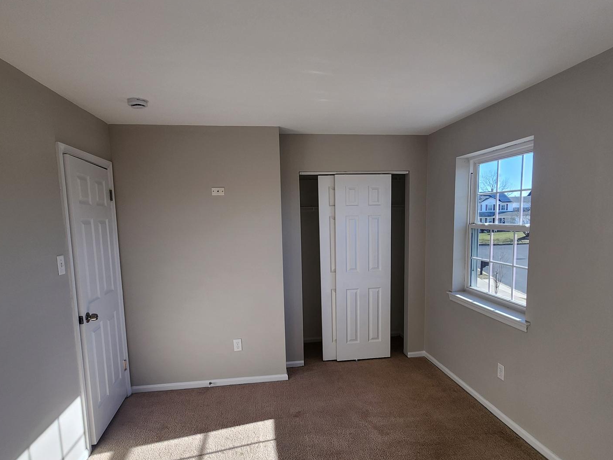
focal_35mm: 19
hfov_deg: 84.6
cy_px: 261
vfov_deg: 68.4
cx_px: 318
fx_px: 336
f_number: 2.2
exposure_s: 1/359
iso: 50
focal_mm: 2.2
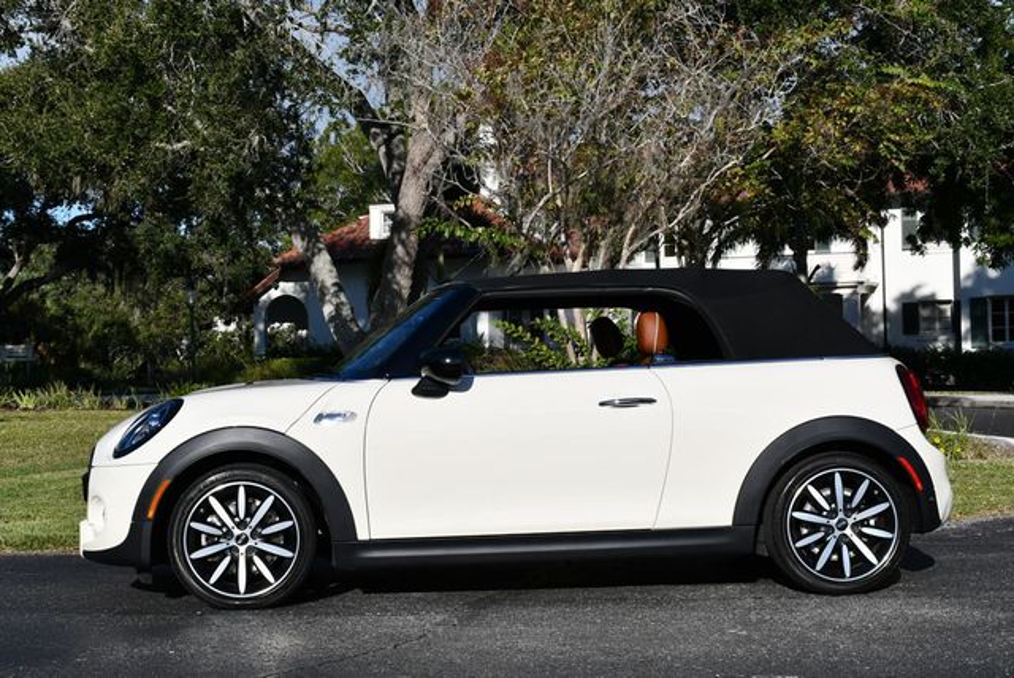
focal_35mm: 58
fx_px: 1635
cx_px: 507
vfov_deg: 23.4
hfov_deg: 34.5
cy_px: 339
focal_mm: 29
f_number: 9
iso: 100
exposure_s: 1/320
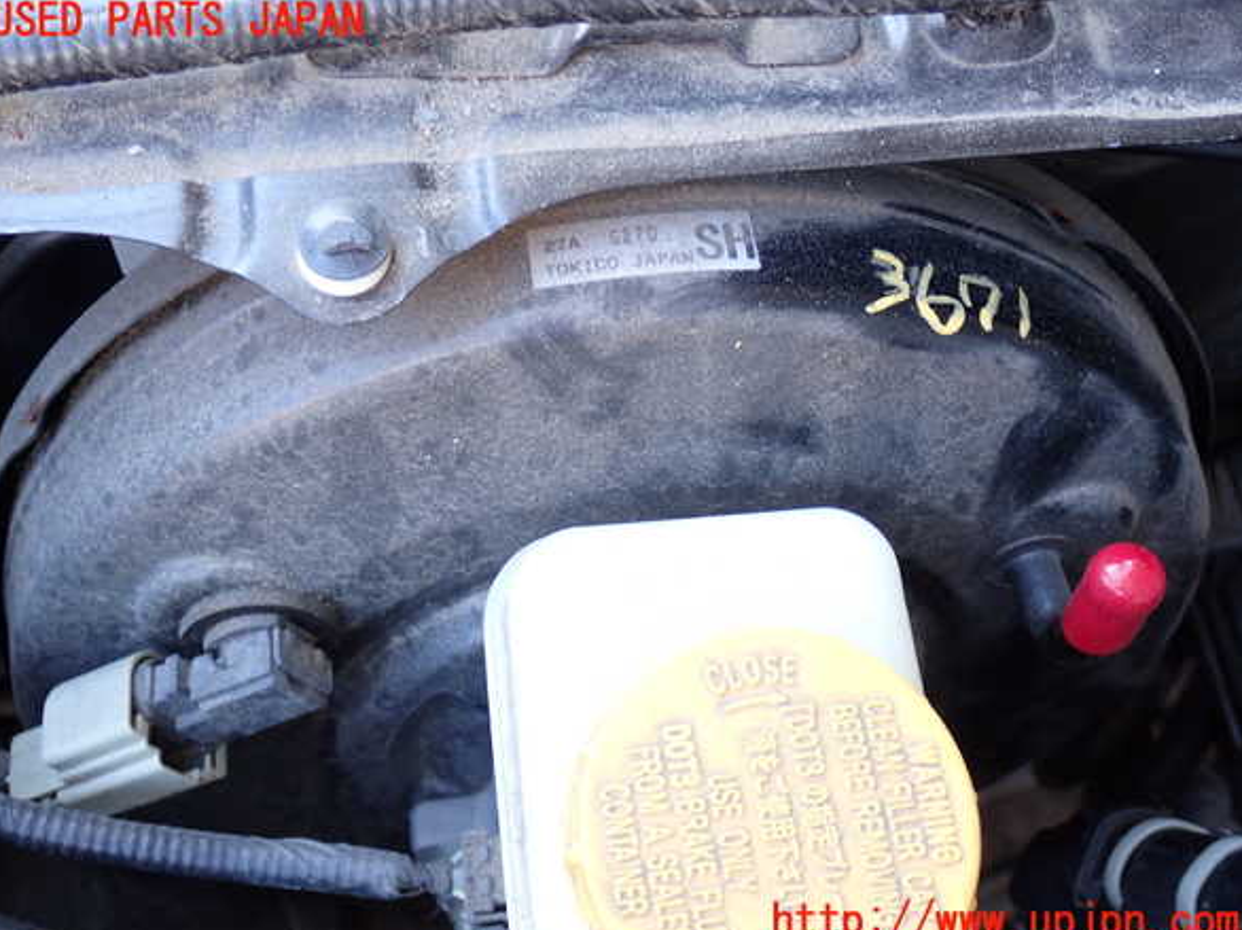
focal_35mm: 42
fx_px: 1506
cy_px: 472
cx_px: 615
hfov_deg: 44.8
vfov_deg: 34.3
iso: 200
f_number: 2.8
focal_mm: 7.31
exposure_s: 1/50
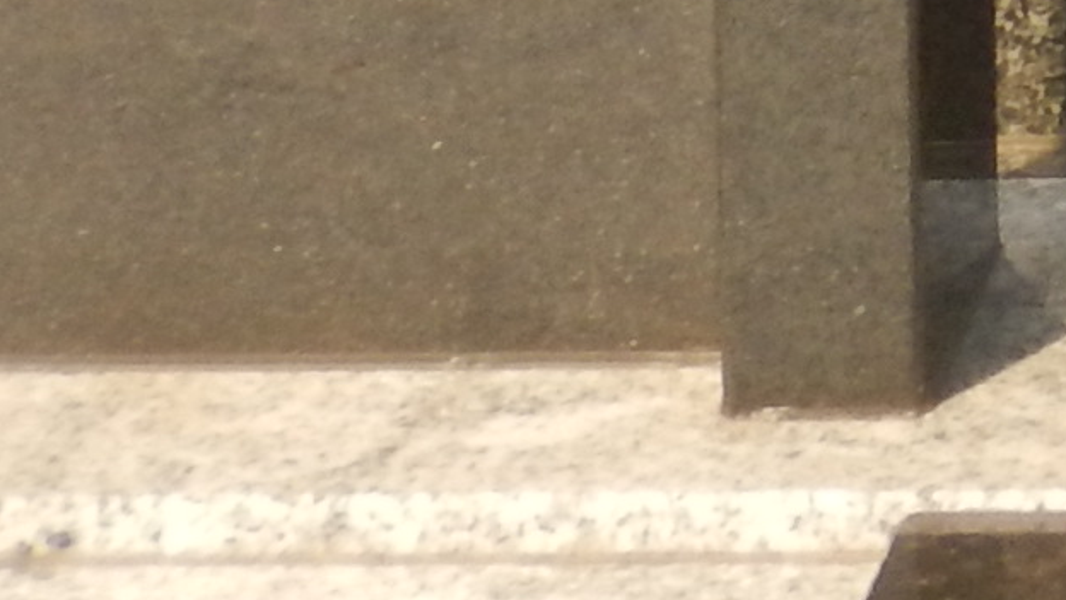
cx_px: 2976
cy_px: -2350
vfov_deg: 3.0
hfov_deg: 5.3
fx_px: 10911
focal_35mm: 386
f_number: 4.3
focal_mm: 8.5
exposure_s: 1/400
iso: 125
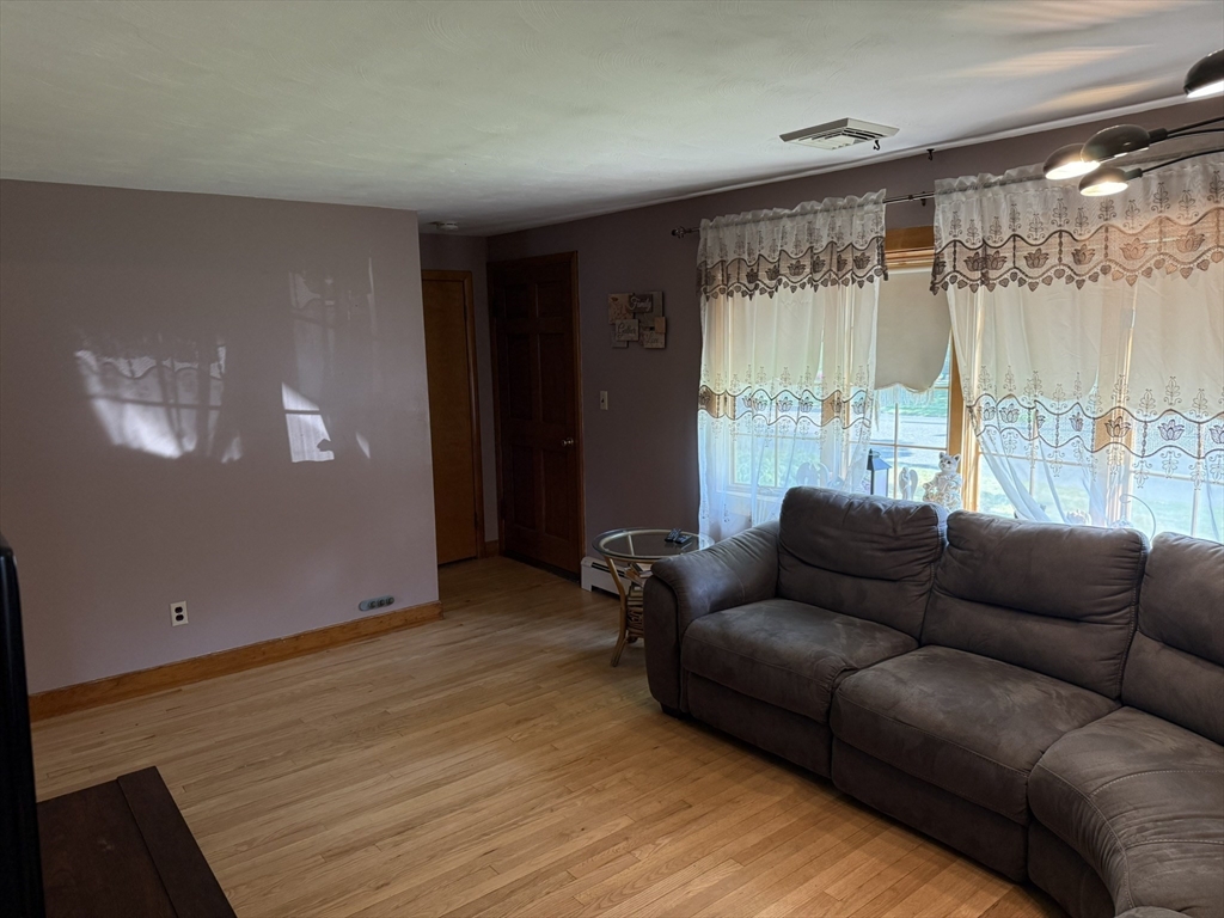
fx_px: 849
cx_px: 612
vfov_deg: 56.8
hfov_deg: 71.6
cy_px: 459
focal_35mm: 24
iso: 250
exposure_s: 1/120
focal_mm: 6.76
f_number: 1.78
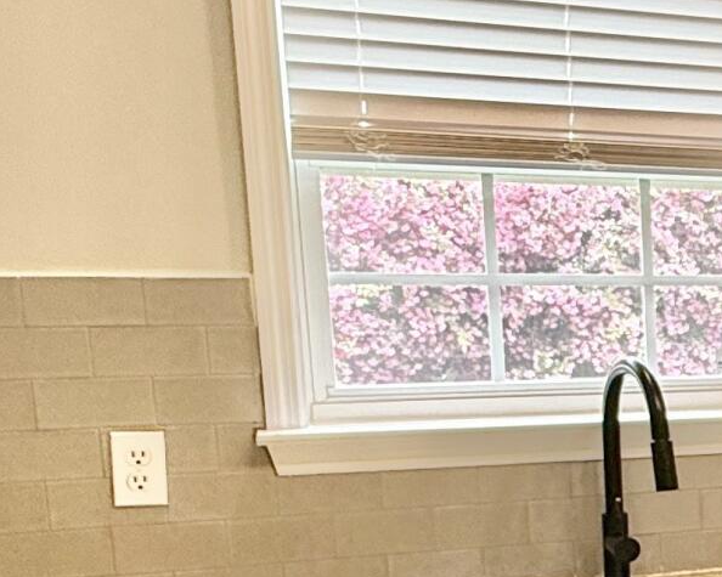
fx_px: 1474
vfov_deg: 21.6
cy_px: 528
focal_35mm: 69
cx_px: 1064
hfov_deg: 22.8
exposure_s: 1/120
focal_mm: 2.22
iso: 125
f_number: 2.2
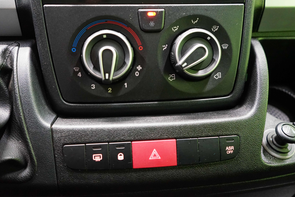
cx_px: 148
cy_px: 98
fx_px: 229
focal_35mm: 28
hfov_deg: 65.5
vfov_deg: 46.4
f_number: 3.5
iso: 6400
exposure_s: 1/40
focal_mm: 28
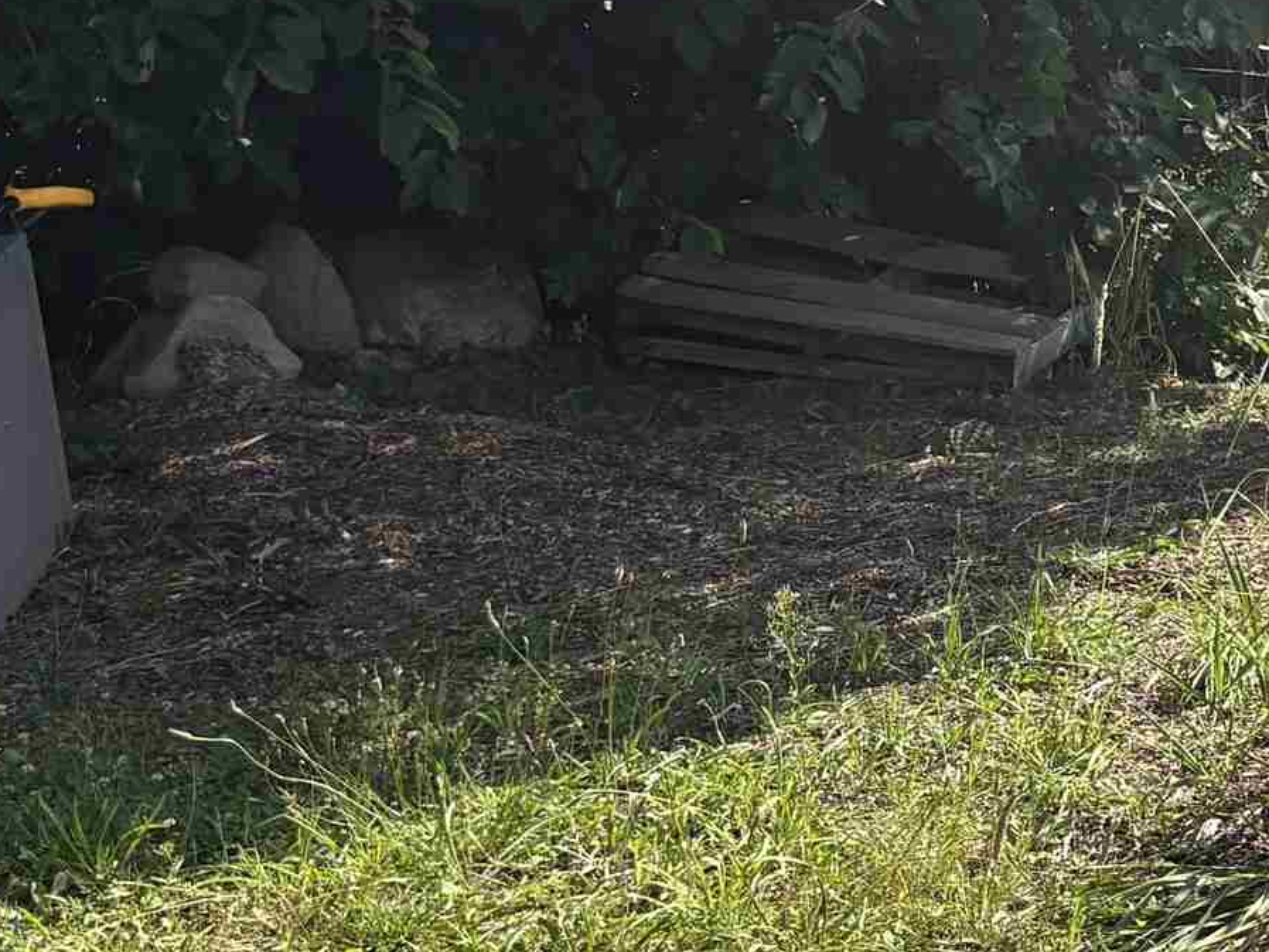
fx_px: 3263
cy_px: 252
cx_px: 1657
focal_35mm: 89
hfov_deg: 20.1
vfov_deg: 16.5
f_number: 1.6
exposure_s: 1/2364
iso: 64
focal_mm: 5.96
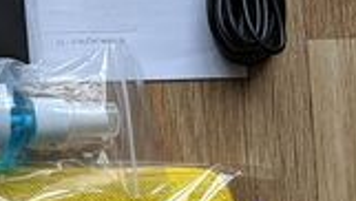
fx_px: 1427
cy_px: 107
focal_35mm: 151
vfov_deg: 8.1
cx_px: -292
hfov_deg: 12.9
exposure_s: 1/150
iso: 56
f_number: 1.73
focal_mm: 4.38
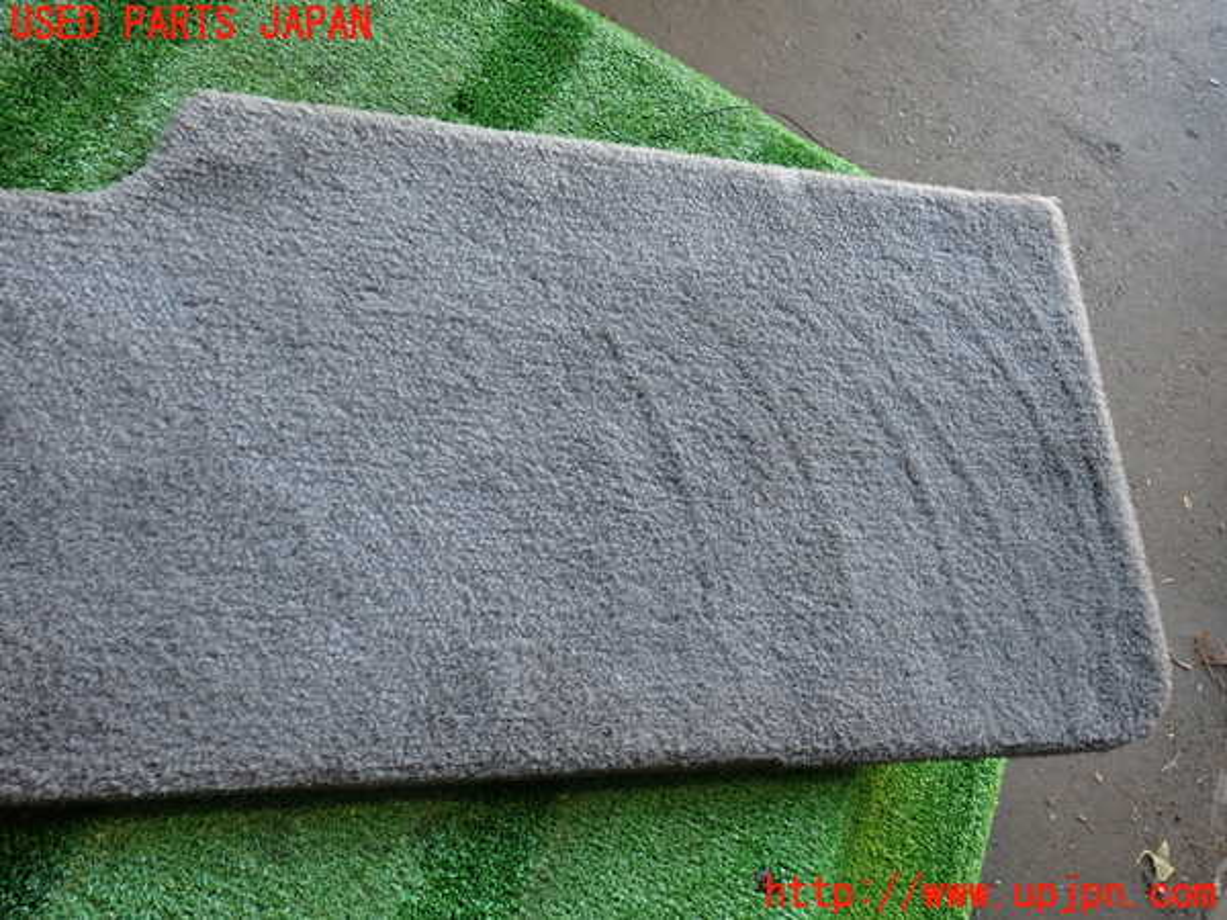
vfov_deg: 46.8
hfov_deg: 60.0
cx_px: 614
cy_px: 460
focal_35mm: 30
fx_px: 1063
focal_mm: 5.4
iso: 200
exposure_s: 1/60
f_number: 2.3
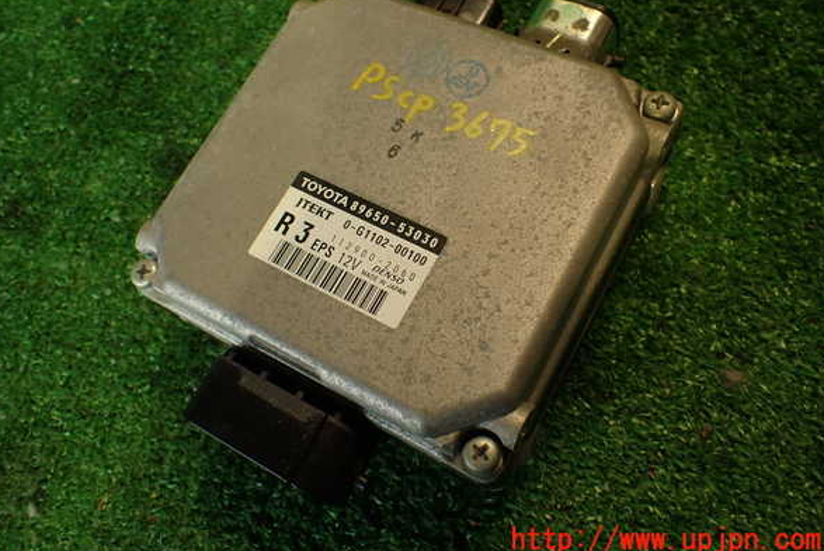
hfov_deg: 55.8
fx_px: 779
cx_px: 407
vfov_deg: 38.9
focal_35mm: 34
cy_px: 242
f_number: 2.4
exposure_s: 1/50
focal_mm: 5.79
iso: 200
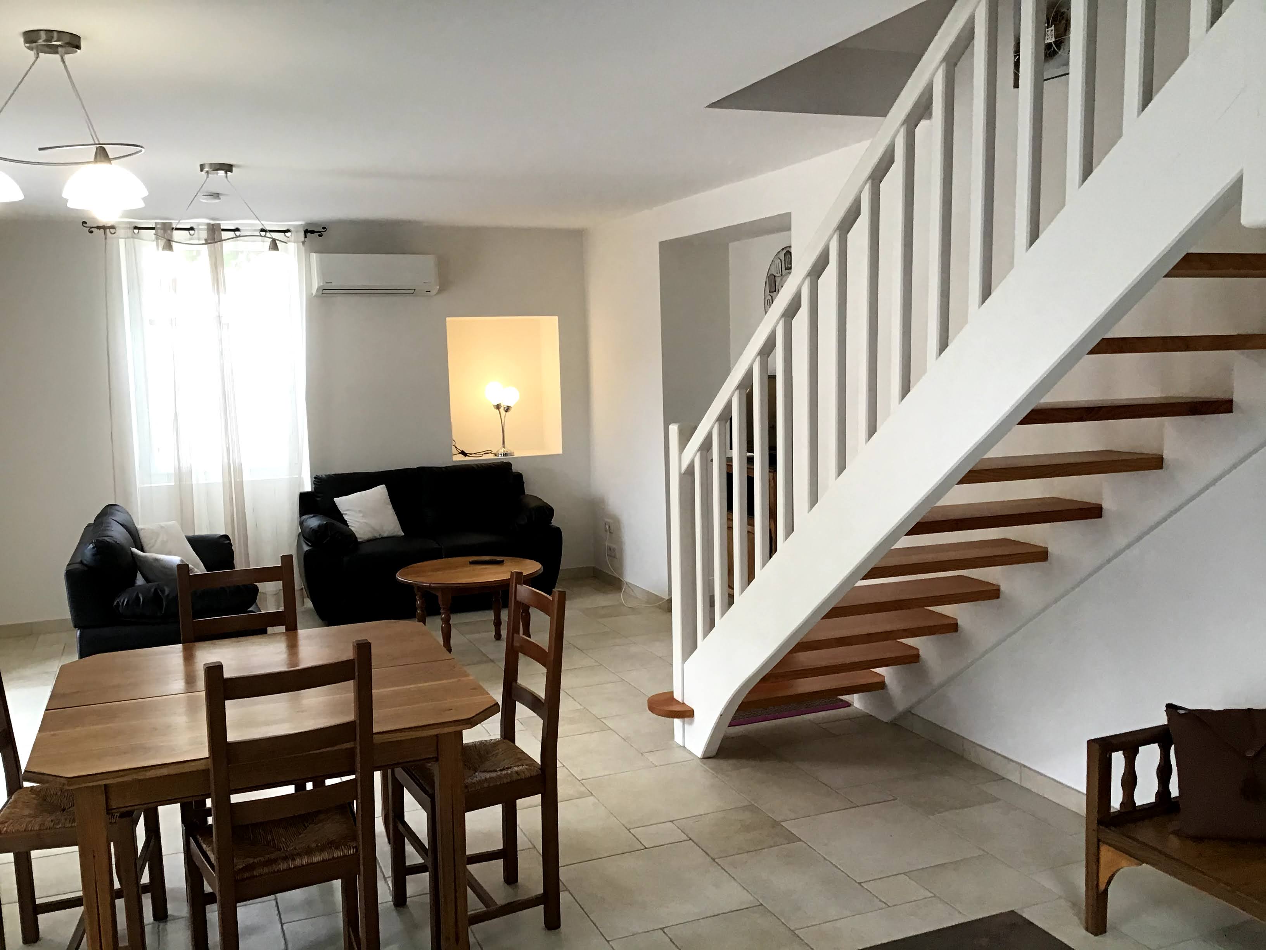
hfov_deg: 58.4
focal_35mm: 31
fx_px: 1134
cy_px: 475
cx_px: 633
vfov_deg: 45.4
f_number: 2.4
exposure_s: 1/33
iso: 40
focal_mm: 3.3
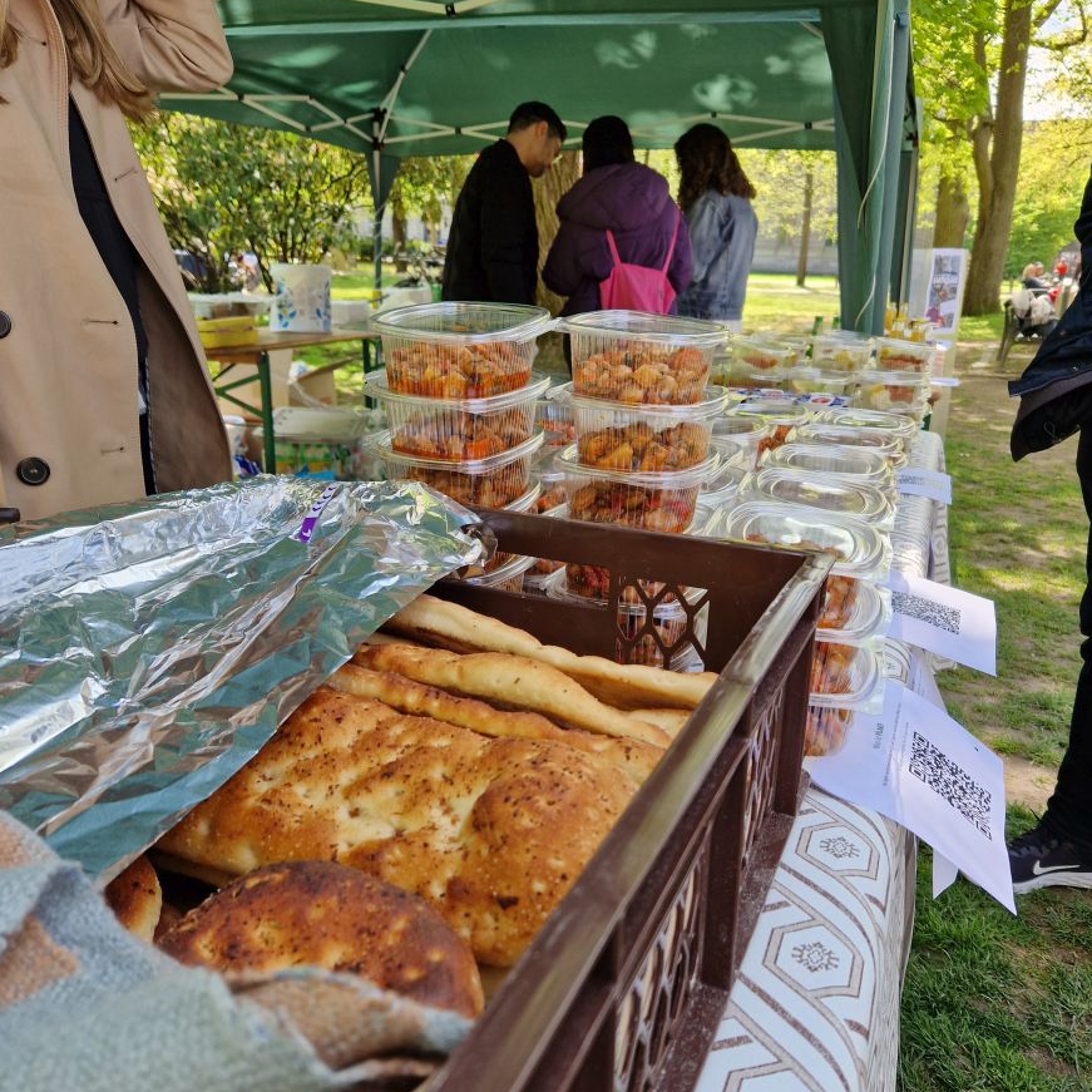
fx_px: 999
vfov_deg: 57.3
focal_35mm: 28
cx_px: 554
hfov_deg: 57.3
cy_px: 542
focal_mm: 5.4
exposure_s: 1/196
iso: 50
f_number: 1.8
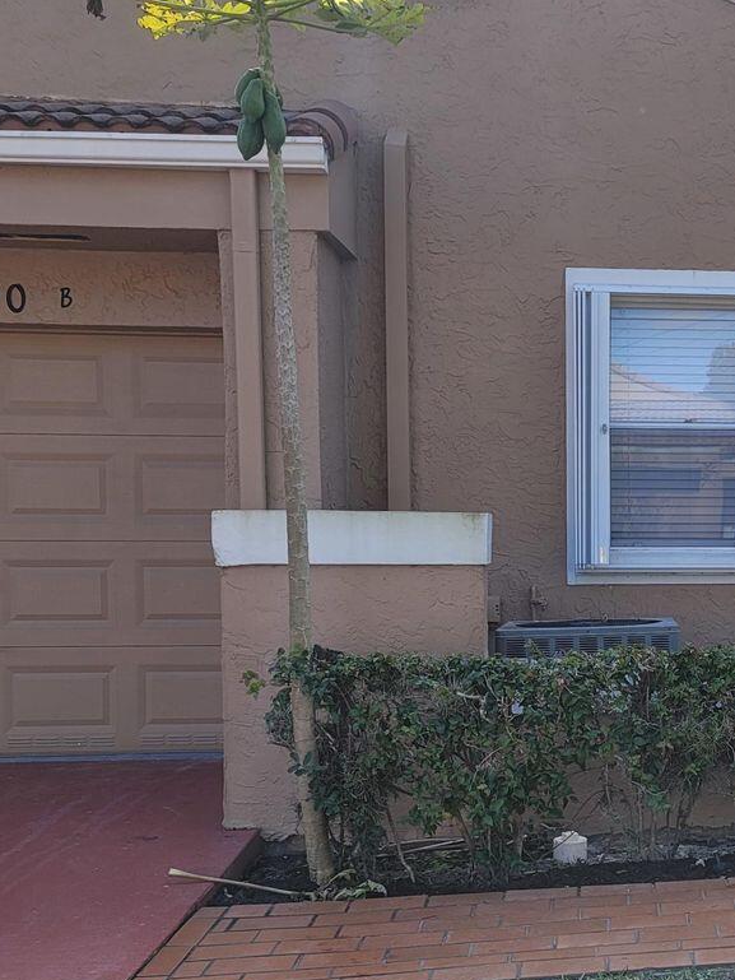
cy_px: 621
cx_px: 795
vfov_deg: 36.6
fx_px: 1472
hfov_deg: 26.0
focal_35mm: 52
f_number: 1.8
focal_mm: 7
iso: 20
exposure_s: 1/637
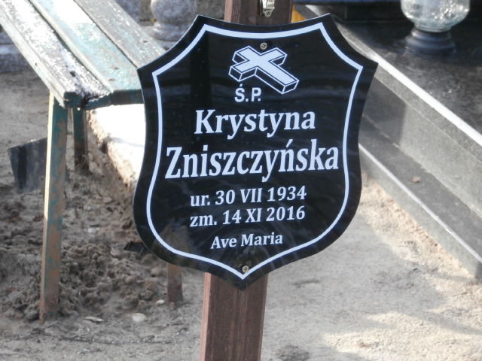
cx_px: 241
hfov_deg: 17.9
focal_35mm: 110
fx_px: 1532
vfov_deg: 13.5
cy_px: 180
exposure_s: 1/200
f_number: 5.4
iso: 400
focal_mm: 19.54
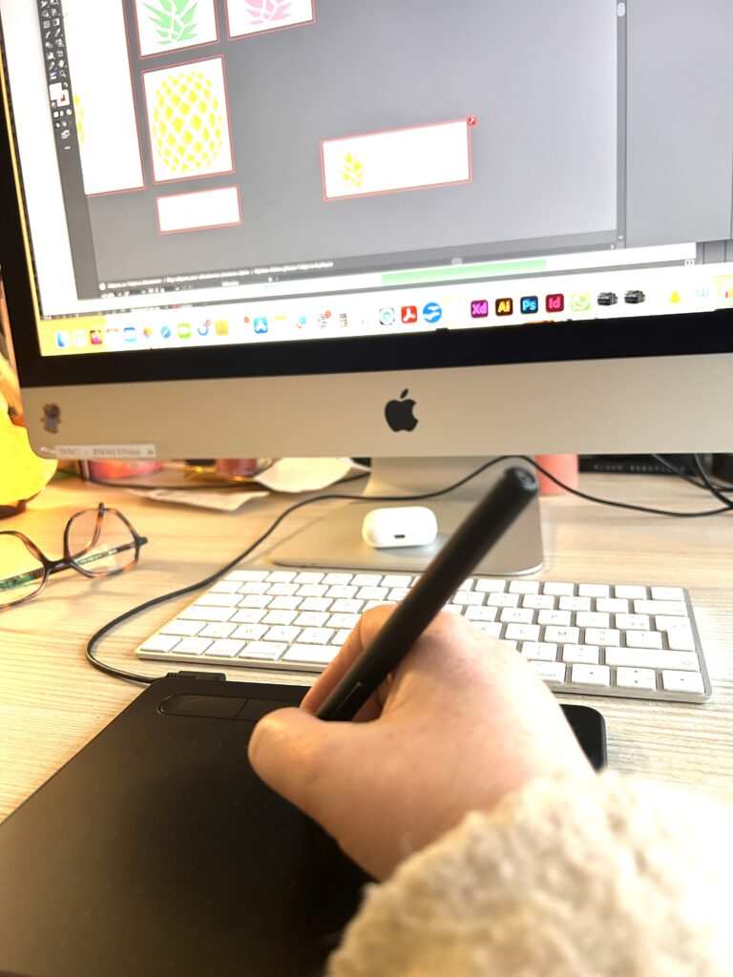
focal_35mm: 26
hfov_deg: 53.1
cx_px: 366
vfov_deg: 67.3
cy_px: 488
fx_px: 734
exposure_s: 1/50
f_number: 1.5
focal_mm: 5.7
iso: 250
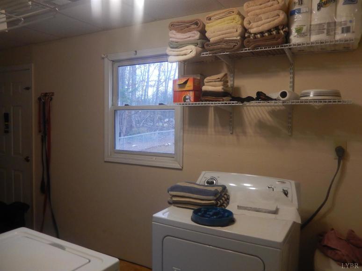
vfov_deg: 49.7
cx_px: 181
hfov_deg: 63.5
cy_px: 136
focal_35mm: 28
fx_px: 293
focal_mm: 5.1
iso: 400
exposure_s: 1/60
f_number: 3.6
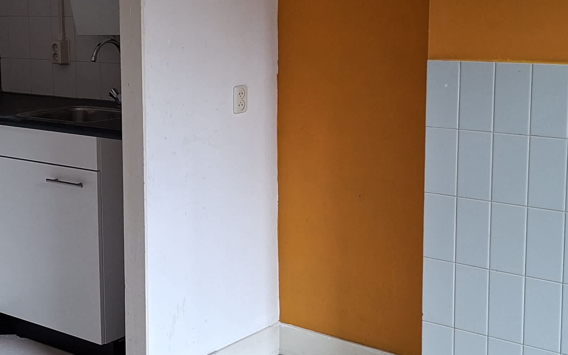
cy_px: 121
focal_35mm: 61
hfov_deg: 32.2
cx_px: 83
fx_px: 944
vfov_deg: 21.2
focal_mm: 5.5
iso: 160
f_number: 1.8
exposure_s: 1/100
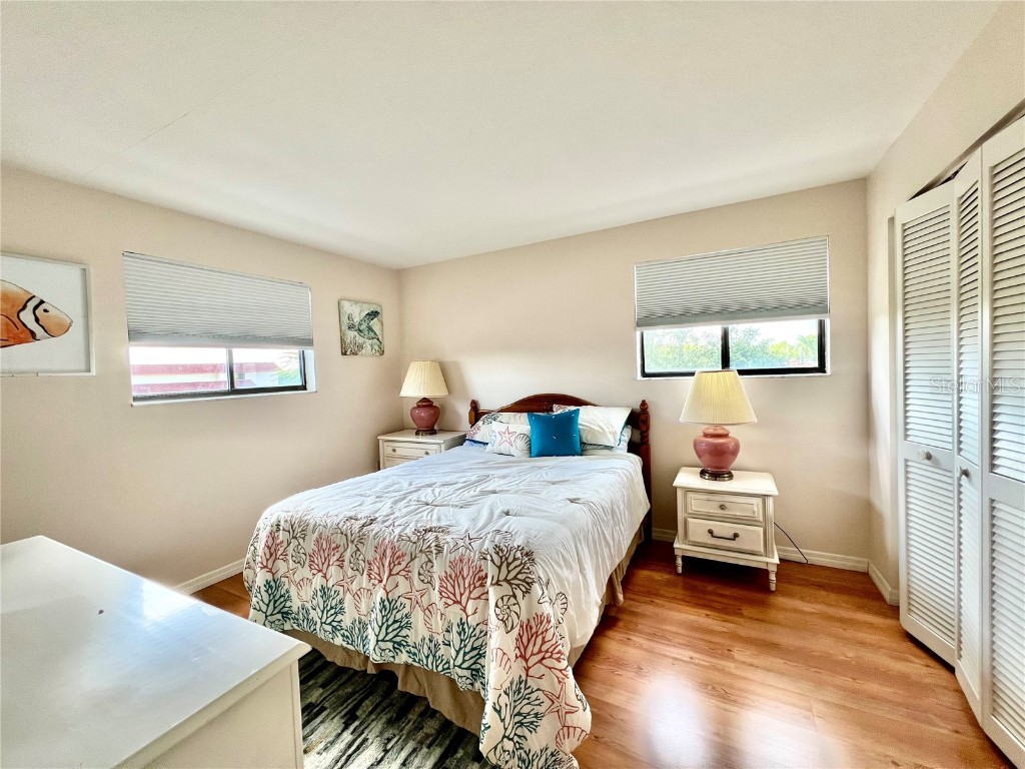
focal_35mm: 13
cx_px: 512
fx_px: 385
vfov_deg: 89.9
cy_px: 384
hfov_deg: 106.2
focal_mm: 1.57
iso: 80
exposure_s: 1/120
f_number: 1.8
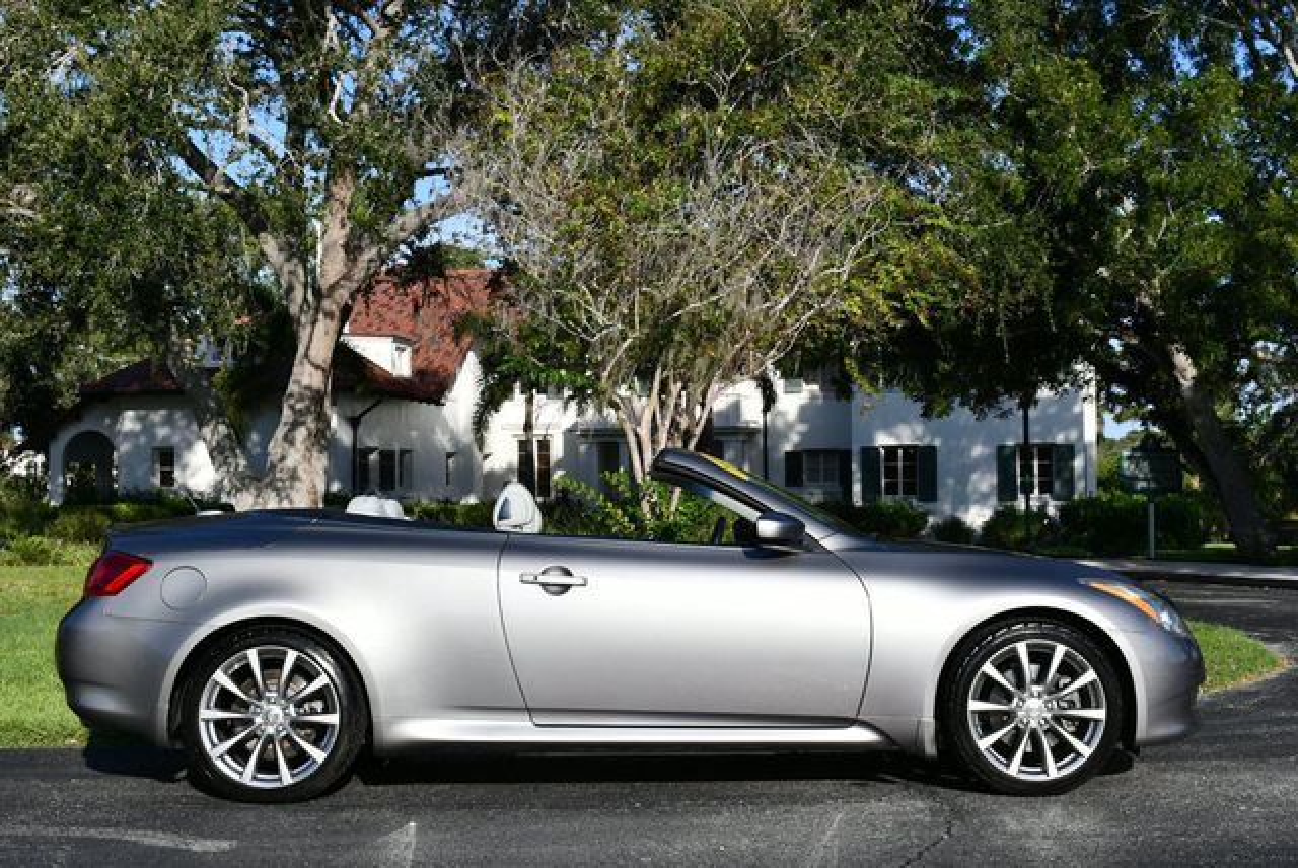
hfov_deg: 38.2
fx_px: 1877
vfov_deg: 26.0
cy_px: 434
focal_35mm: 52
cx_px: 649
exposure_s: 1/320
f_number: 9
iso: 100
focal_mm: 26
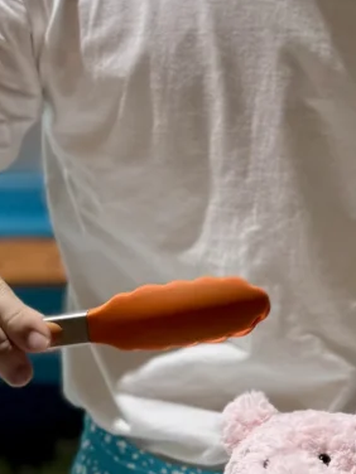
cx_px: 364
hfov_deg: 15.7
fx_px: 1262
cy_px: 136
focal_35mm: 92
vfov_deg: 21.2
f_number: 1.78
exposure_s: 1/121
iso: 64
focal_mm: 6.76
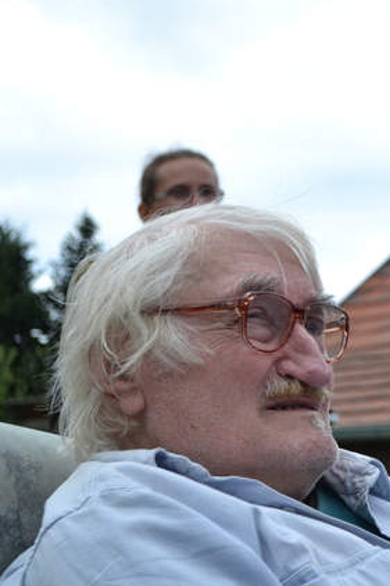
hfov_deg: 16.2
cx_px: 422
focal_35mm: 82
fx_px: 1333
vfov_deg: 24.8
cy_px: 291
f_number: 6.3
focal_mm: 36
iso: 100
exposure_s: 1/160
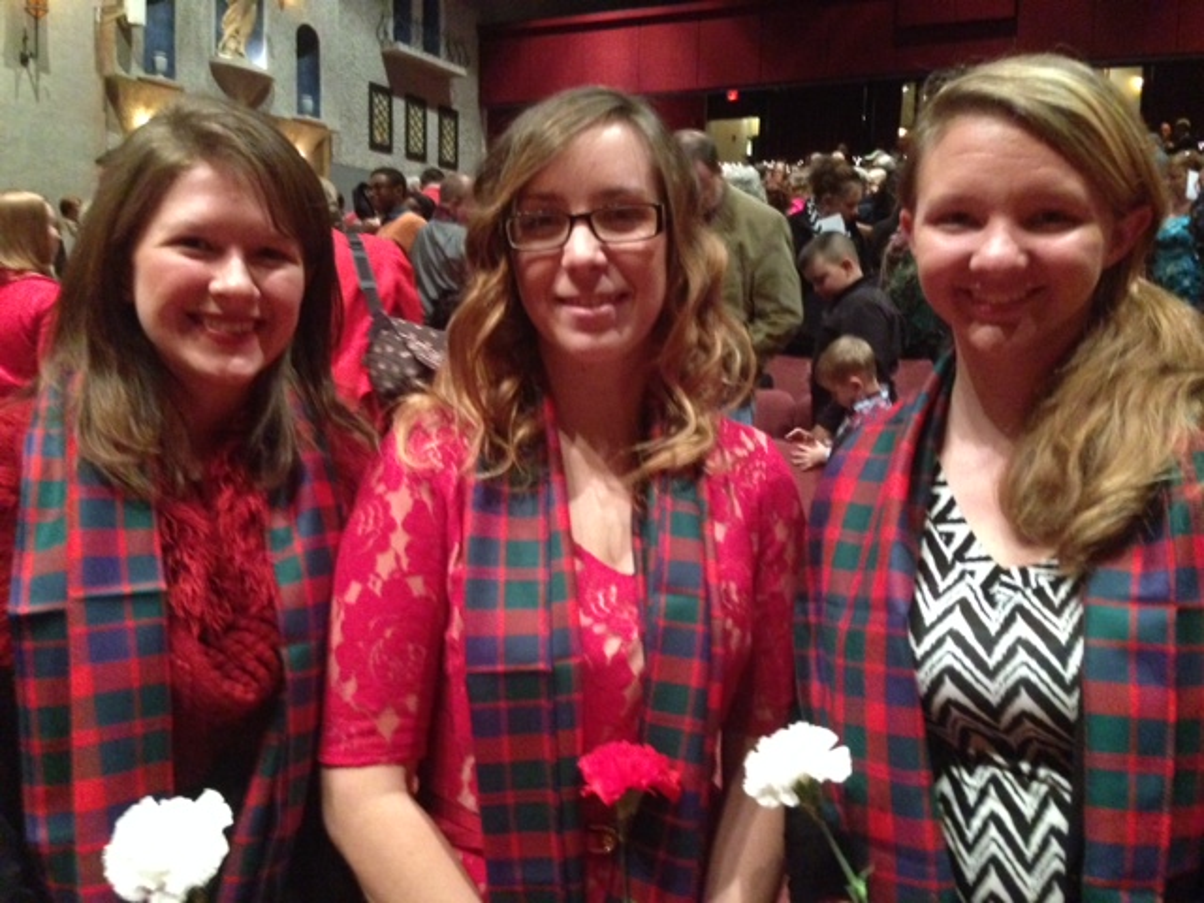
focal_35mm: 33
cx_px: 602
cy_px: 452
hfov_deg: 55.4
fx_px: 1148
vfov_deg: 42.9
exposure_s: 1/15
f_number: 2.4
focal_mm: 4.12
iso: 800
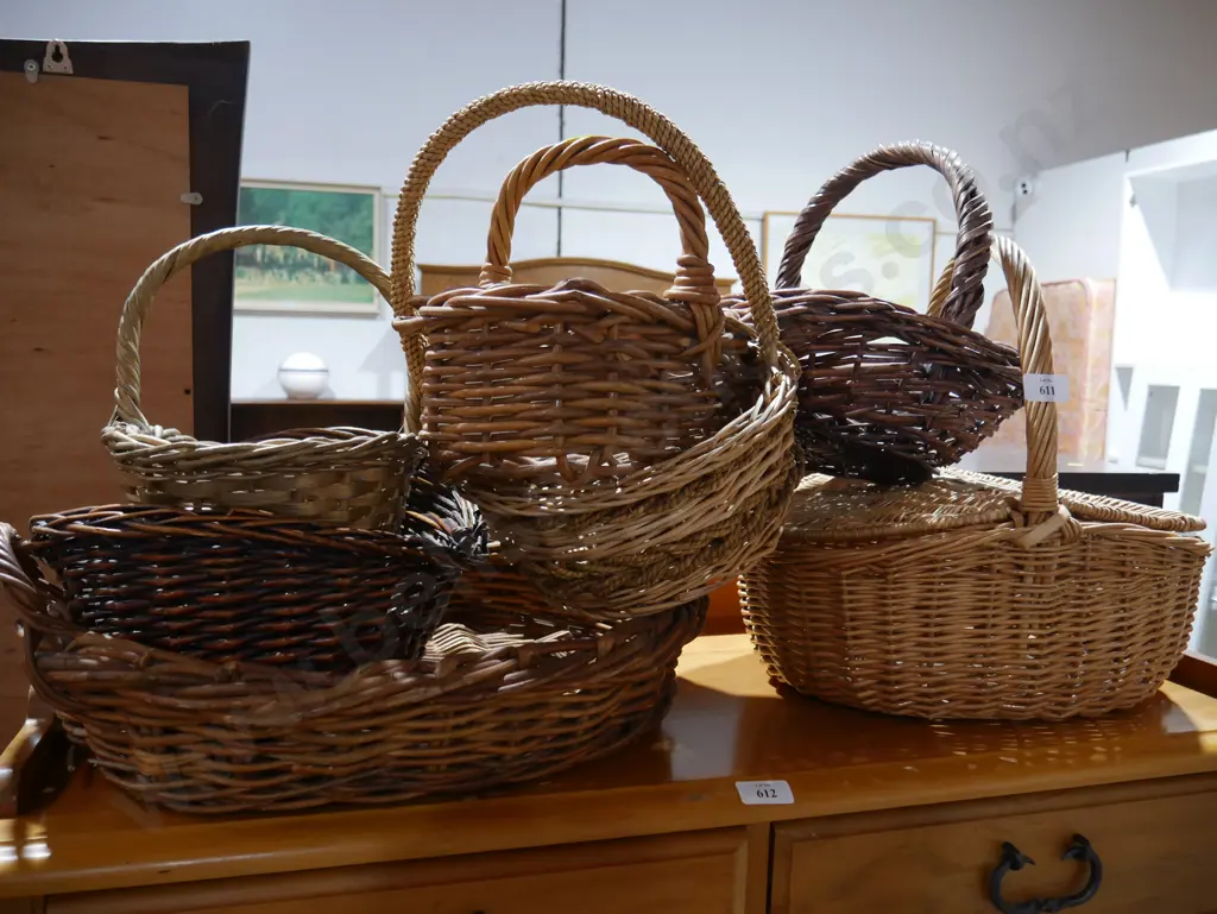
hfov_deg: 63.4
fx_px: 985
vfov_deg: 49.8
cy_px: 457
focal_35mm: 28
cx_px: 608
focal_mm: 14
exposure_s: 1/60
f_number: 3.5
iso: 640
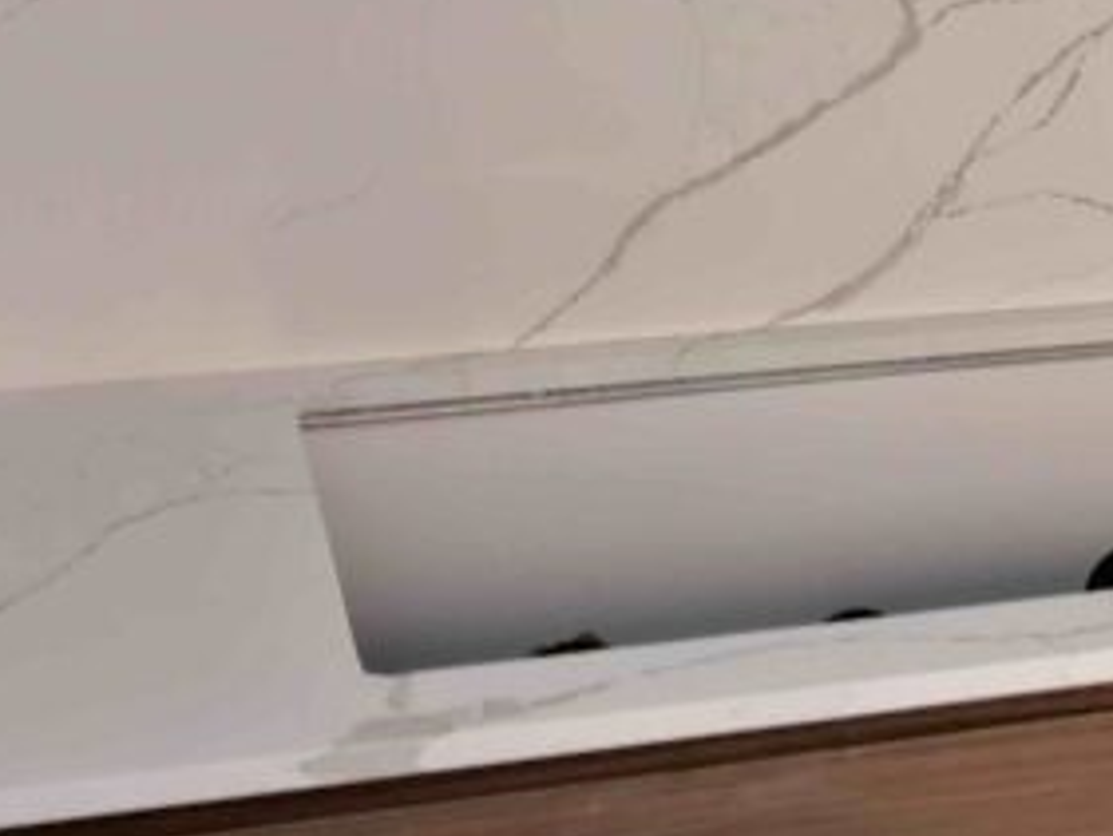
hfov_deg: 26.9
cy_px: 99
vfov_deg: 20.4
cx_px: 863
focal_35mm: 71
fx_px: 2284
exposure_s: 1/33.3
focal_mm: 3.95
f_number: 1.8
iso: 320
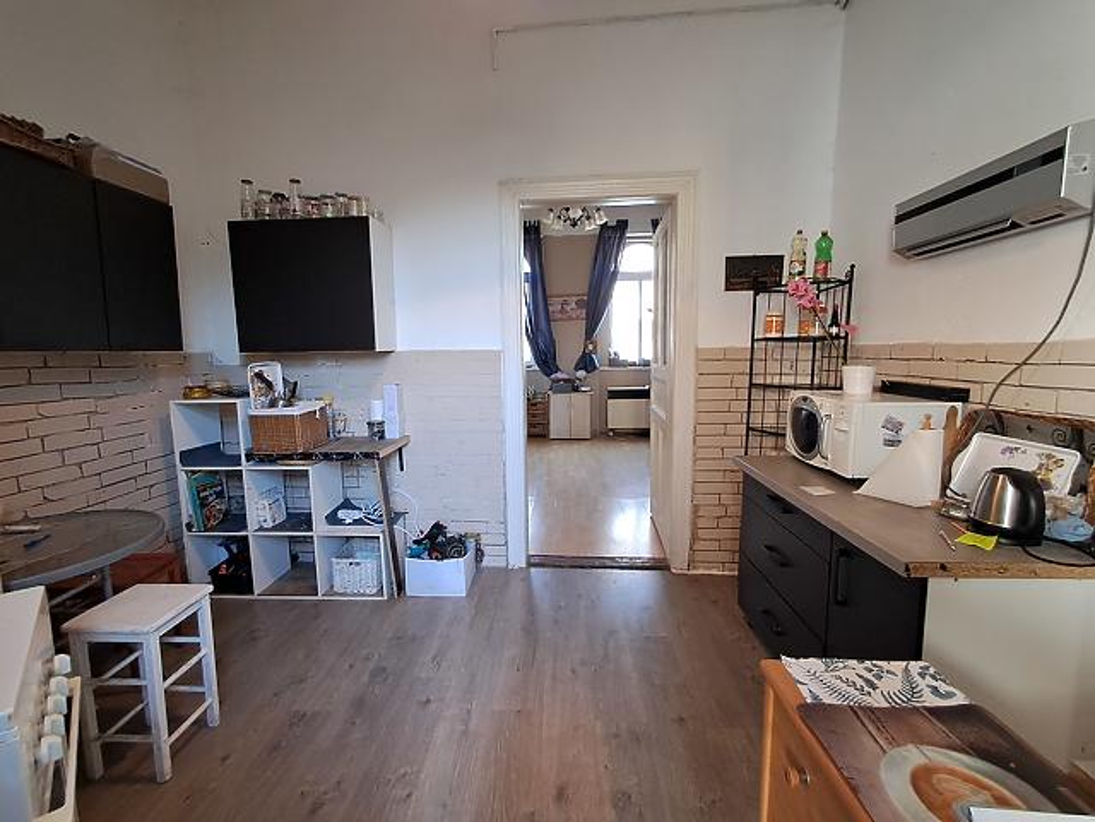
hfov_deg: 94.5
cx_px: 548
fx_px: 506
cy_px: 411
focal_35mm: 16
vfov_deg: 78.1
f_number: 2.2
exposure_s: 1/33
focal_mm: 1.64
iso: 250
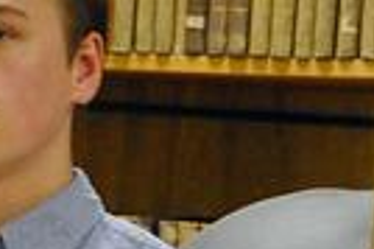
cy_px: 385
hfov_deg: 5.4
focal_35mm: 380
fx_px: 3943
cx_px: 452
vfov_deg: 3.6
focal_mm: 40
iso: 2000
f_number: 4.5
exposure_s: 1/60
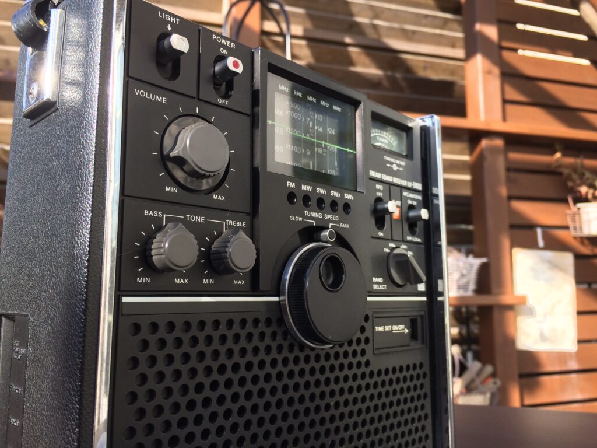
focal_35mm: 29
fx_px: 500
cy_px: 224
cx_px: 298
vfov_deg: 48.2
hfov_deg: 61.7
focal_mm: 4.15
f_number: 2.2
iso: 32
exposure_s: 1/483
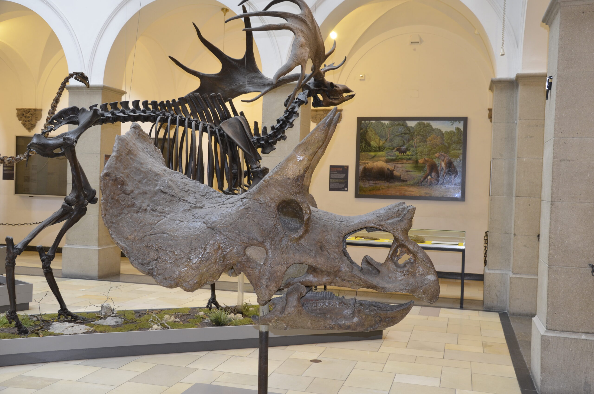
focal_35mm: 38
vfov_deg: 35.3
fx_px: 618
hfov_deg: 51.4
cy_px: 197
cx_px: 297
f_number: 7.1
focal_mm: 25
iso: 320
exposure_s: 1/8
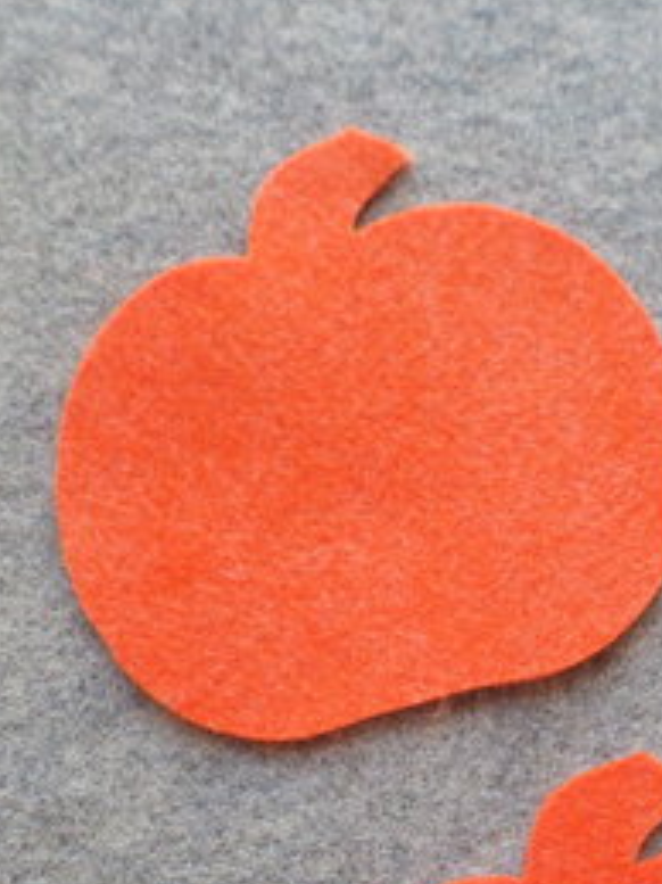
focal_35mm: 45
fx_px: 1148
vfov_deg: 39.8
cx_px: 532
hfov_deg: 31.3
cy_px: 749
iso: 80
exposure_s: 1/30
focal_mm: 4.5
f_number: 2.5
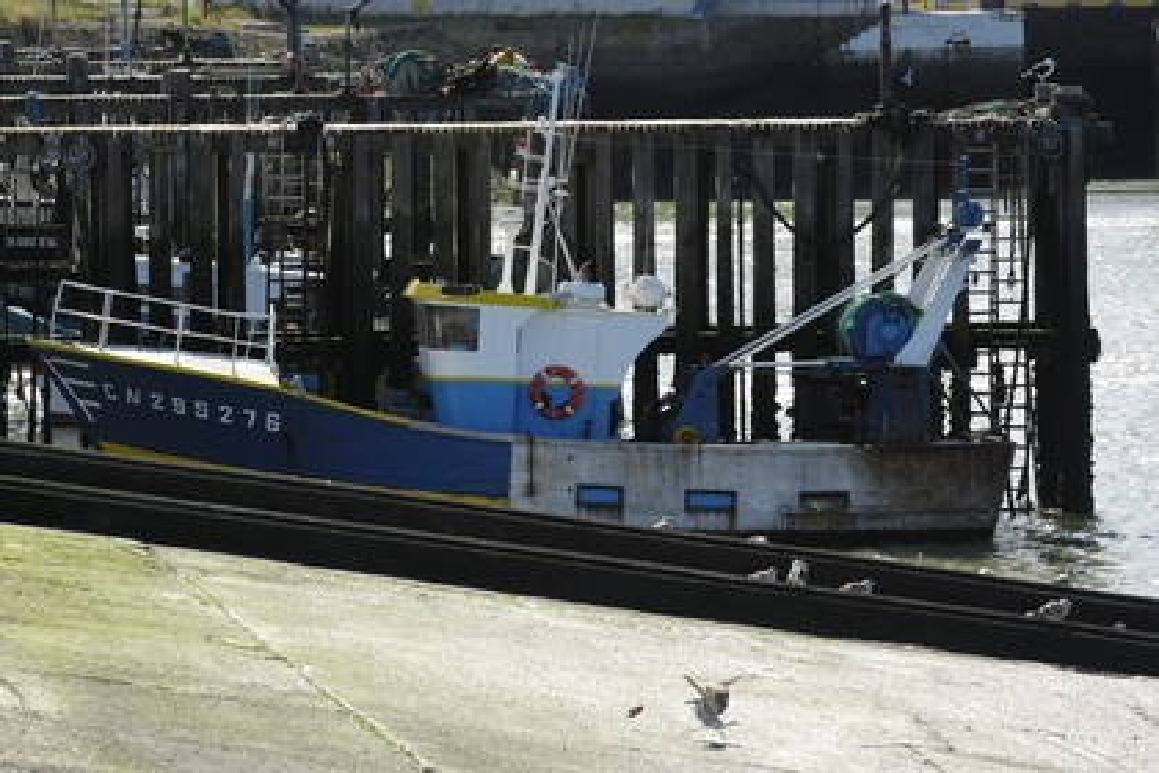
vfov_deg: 5.7
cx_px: 580
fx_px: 7726
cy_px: 386
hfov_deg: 8.6
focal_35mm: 240
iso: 100
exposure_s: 1/250
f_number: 6
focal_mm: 160
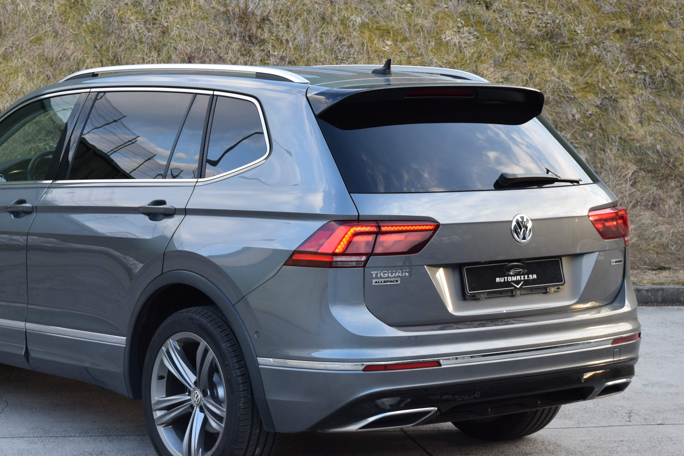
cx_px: 231
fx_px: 1710
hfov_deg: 22.5
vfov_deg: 15.2
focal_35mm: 90
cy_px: 234
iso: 400
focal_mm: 40
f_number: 5.6
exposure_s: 1/125
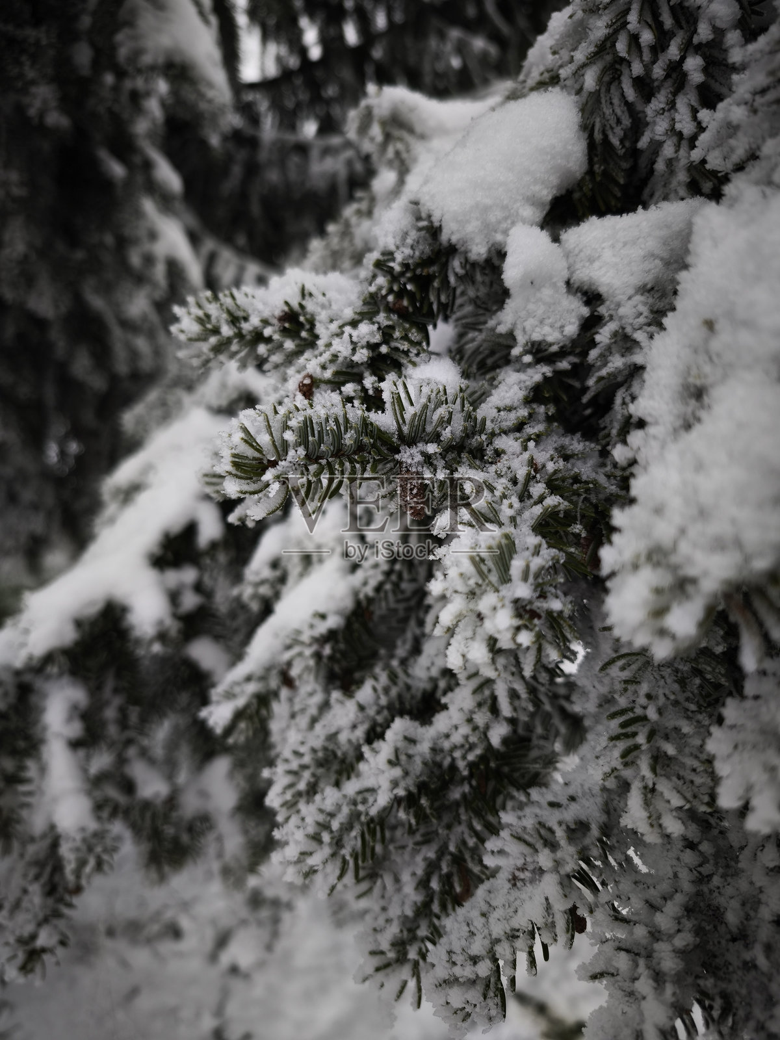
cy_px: 520
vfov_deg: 73.9
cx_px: 390
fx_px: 691
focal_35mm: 23
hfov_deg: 58.9
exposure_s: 1/160
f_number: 1.6
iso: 50
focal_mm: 6.57
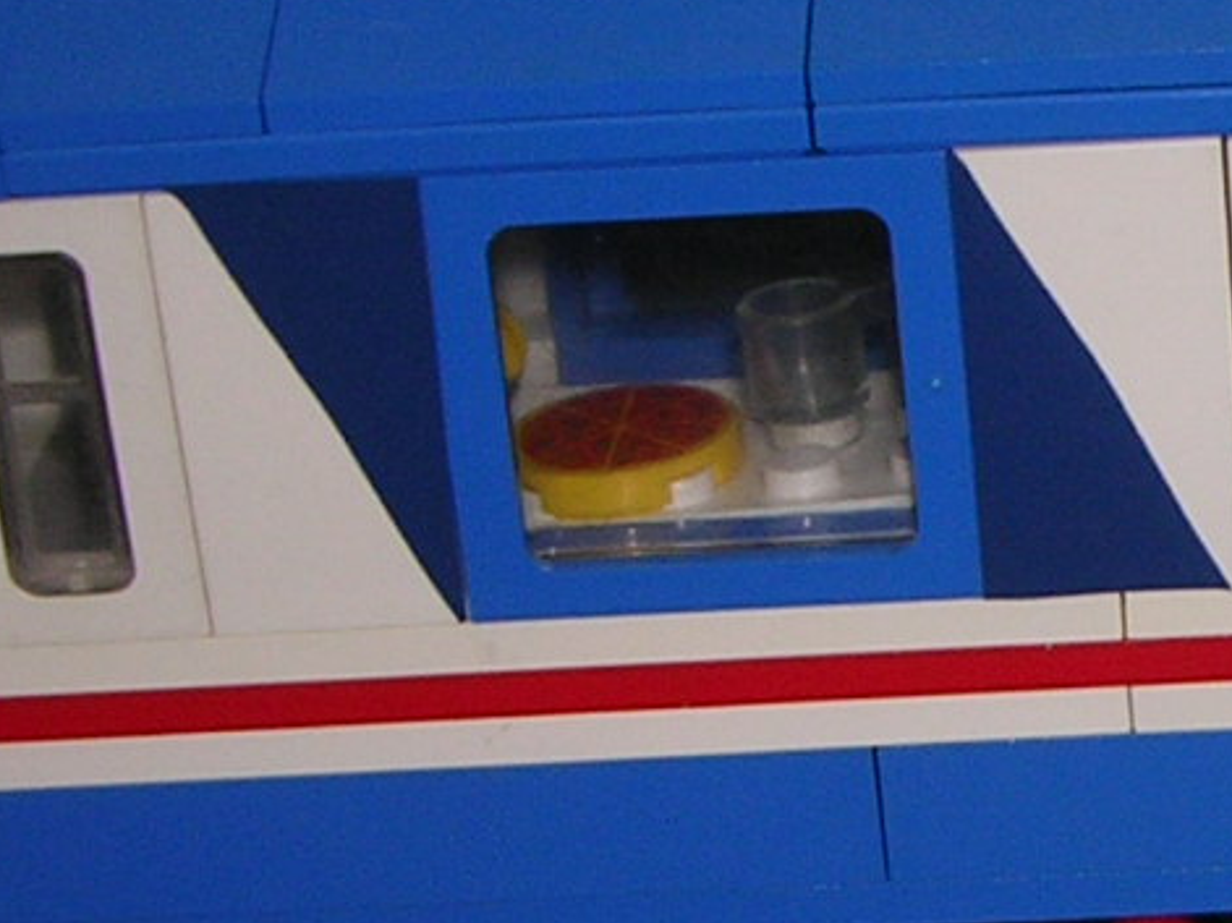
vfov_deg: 11.5
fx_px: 4590
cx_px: 1768
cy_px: 651
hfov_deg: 14.4
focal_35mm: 129
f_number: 2.8
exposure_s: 1/60.1
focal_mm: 5.8
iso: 50
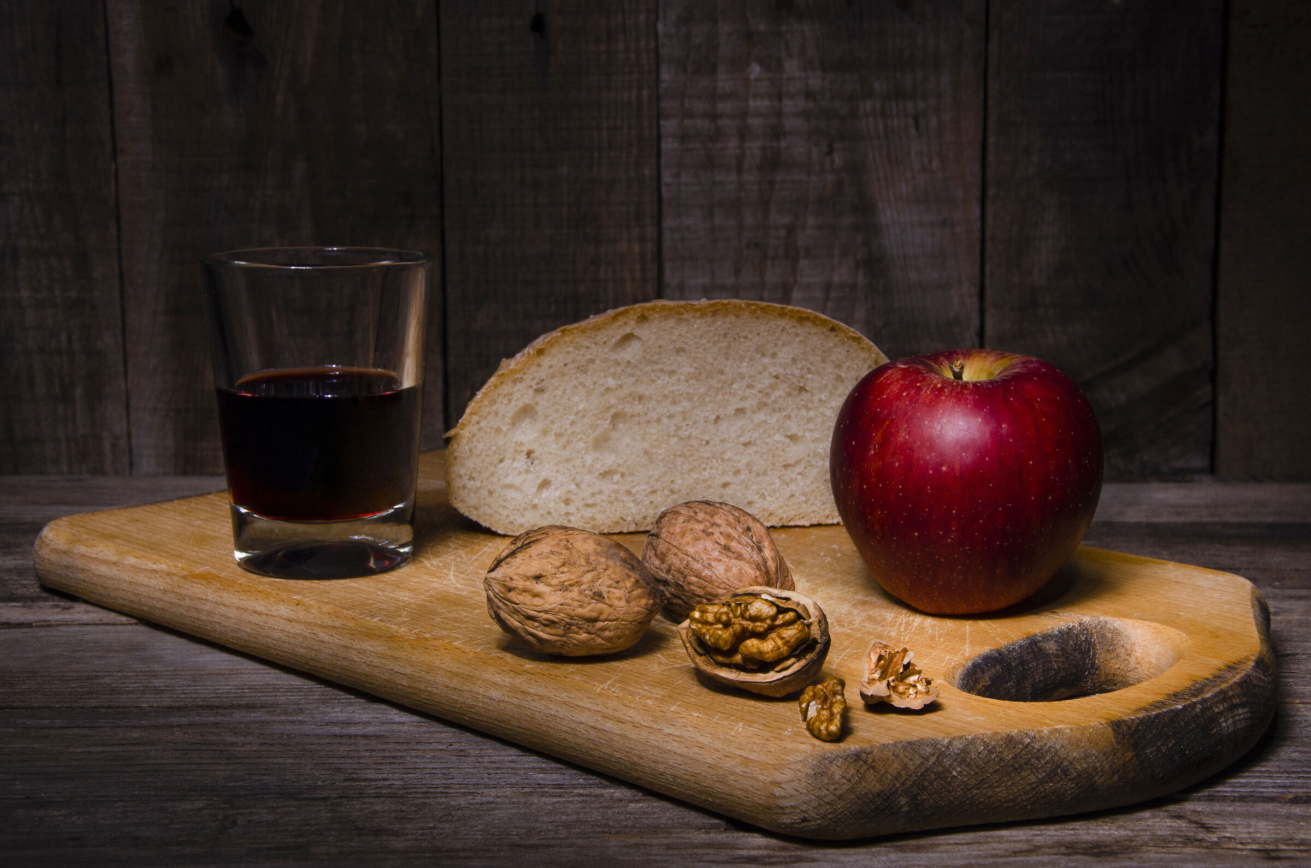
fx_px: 2072
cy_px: 434
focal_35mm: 57
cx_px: 656
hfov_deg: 35.1
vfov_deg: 23.7
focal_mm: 38
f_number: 16
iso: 100
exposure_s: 50
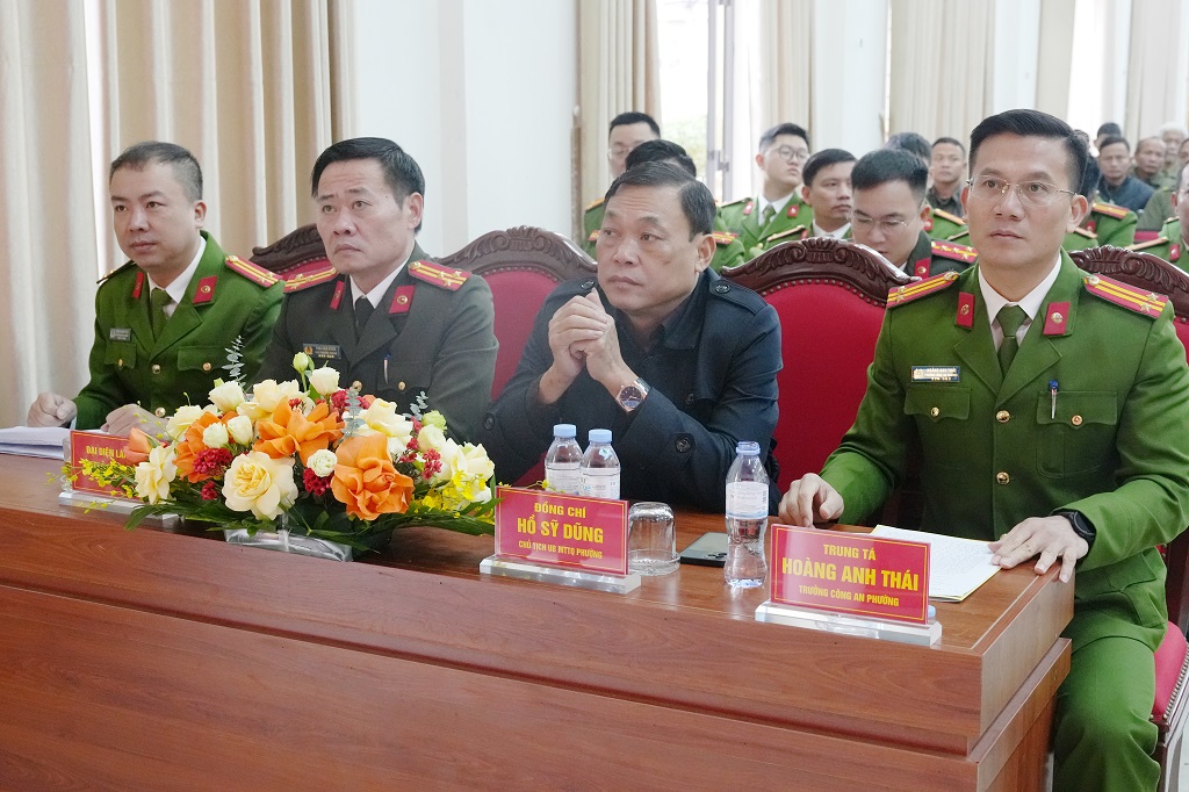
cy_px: 396
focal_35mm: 49
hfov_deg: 40.4
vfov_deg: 27.5
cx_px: 594
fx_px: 1618
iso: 3200
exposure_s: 1/125
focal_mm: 33
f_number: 4.5
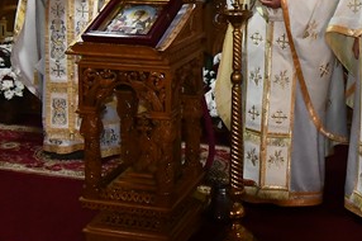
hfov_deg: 31.5
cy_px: -11
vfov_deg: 20.7
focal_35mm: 63
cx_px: 263
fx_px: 633
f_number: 4.5
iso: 3200
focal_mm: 10
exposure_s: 1/60
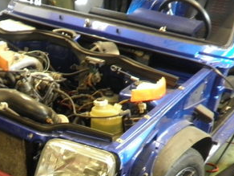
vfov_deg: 24.2
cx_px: 39
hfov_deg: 32.6
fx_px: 385
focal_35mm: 57
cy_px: 188
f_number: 2.6
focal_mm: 4.65
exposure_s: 1/5
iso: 160
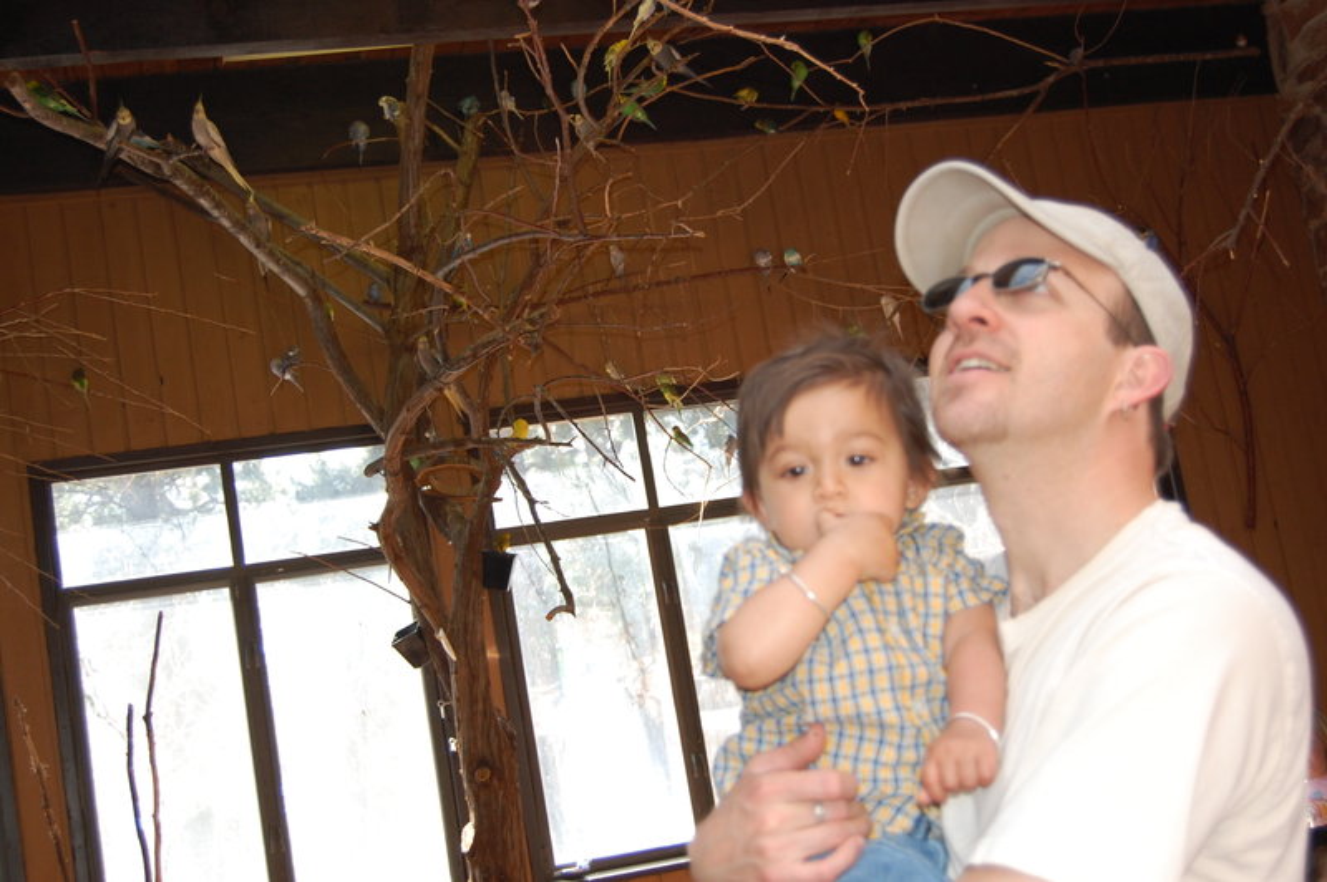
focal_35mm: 51
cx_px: 664
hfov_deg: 38.9
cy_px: 441
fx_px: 1878
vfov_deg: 26.4
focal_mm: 34
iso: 400
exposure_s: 1/160
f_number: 4.5
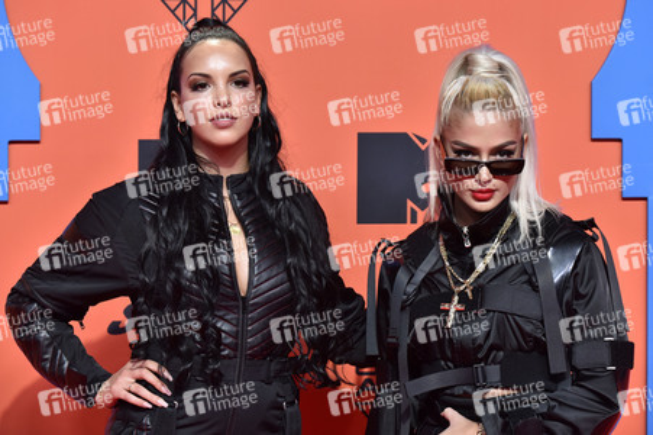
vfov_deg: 6.9
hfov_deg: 10.3
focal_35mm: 200
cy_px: 218
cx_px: 326
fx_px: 3625
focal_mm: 200
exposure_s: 1/250
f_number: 3.5
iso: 2000
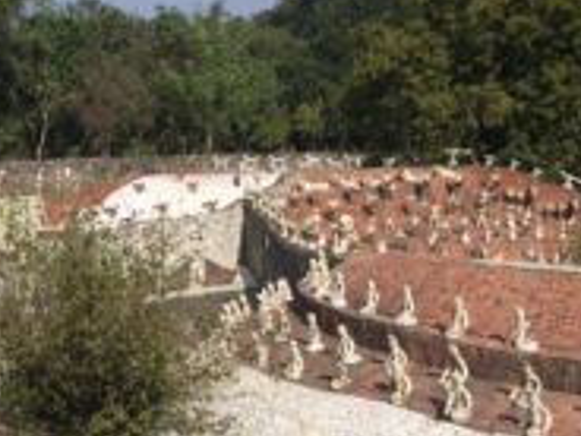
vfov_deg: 22.4
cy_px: 430
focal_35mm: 63
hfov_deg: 30.6
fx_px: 1057
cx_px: 227
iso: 32
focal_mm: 4.15
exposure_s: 1/3165
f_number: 2.2
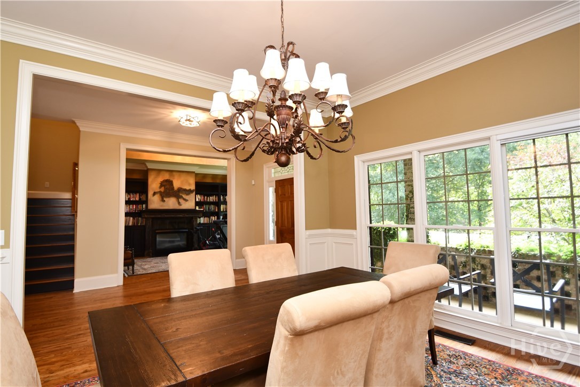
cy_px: 194
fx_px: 274
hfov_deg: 93.3
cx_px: 290
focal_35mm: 17
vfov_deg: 70.4
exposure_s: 1/60
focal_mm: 11.5
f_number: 4
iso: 560
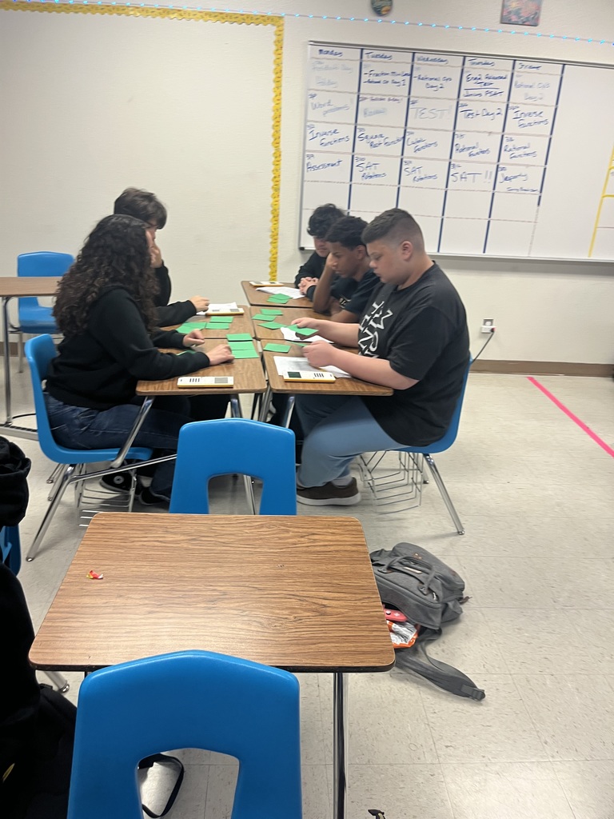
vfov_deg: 67.3
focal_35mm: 26
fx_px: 615
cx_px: 307
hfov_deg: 53.1
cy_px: 410
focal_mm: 5.1
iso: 80
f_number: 1.6
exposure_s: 1/60
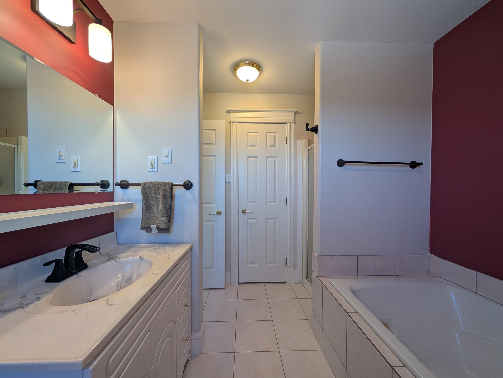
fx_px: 175
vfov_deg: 94.6
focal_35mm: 12
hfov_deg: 110.5
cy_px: 189
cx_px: 252
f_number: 1.7
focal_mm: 2.02
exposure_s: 1/133
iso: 53
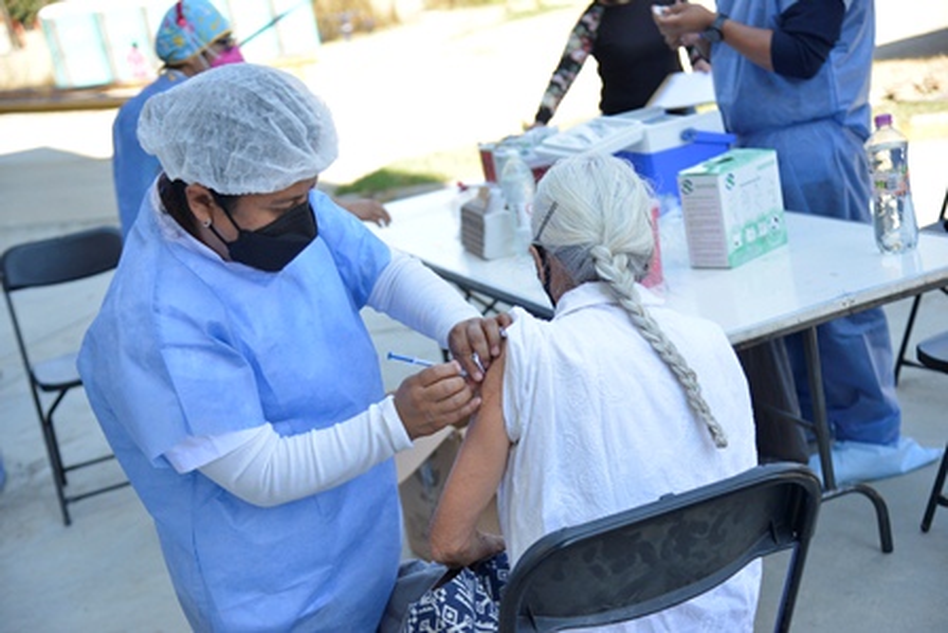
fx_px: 1370
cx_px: 474
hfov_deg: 38.2
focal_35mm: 52
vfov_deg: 26.0
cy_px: 316
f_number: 4
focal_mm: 52
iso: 800
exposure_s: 1/1250
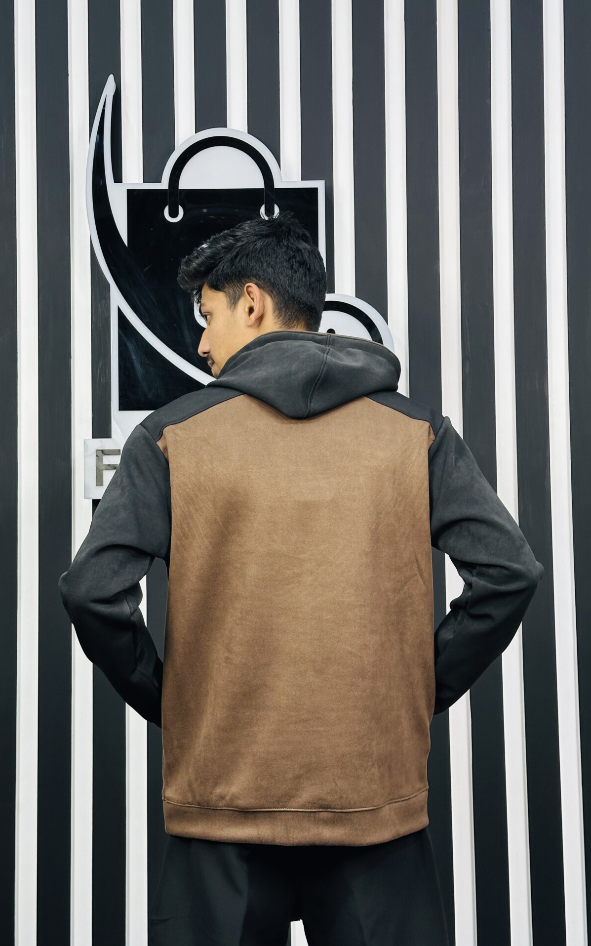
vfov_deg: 39.6
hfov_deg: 25.3
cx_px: 286
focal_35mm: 51
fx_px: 1314
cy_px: 473
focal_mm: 6.86
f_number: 1.78
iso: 100
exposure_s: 1/100
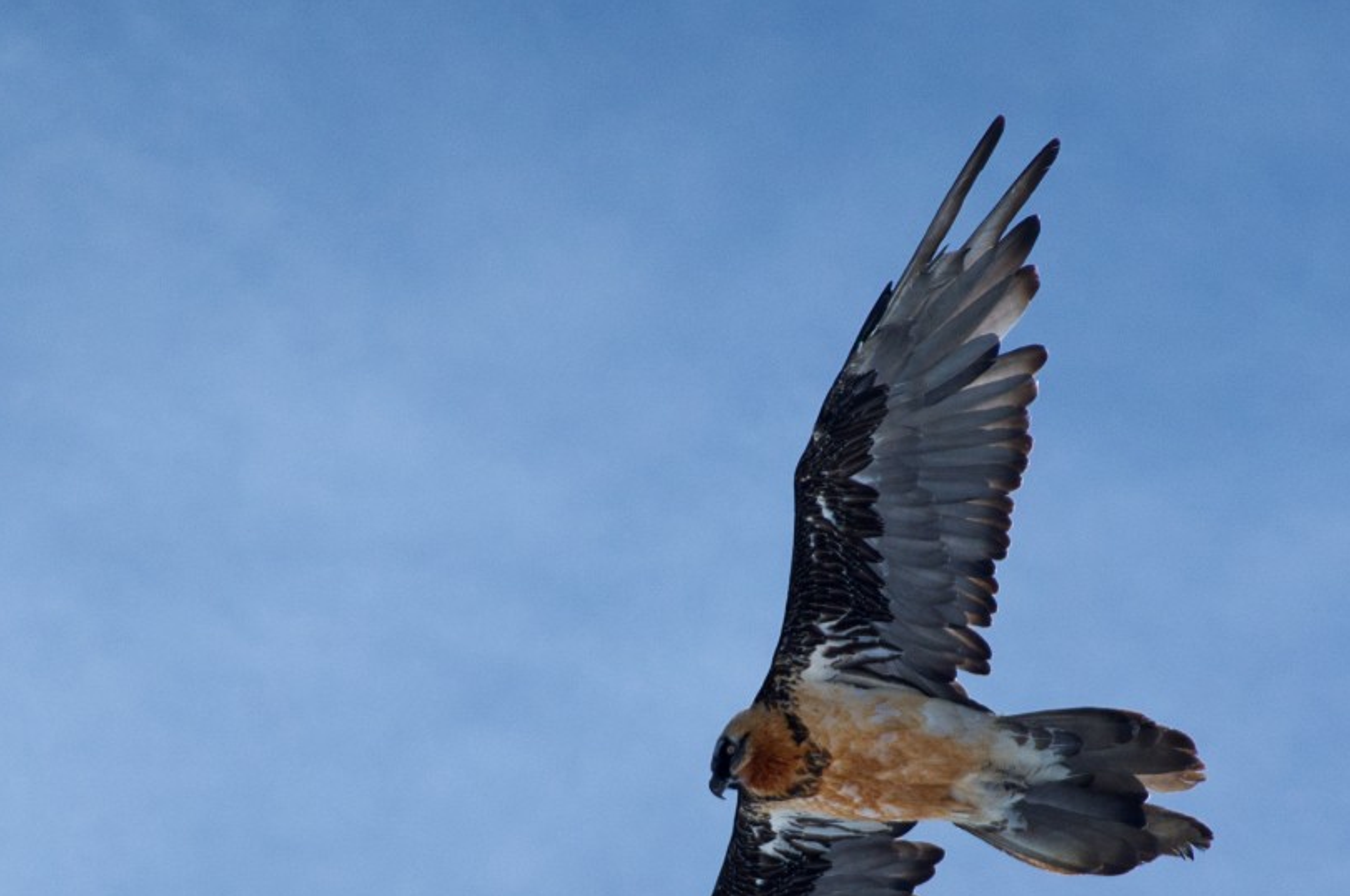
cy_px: 693
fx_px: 13853
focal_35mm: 370
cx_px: 819
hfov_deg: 5.6
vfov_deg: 3.7
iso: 100
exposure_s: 1/6400
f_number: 4.5
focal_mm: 72
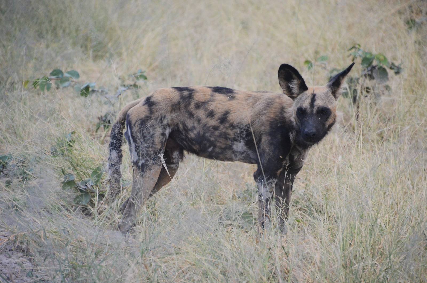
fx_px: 3906
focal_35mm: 330
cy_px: 142
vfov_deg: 4.1
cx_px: 214
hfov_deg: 6.3
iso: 2500
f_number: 6.3
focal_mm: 220
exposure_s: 1/1250
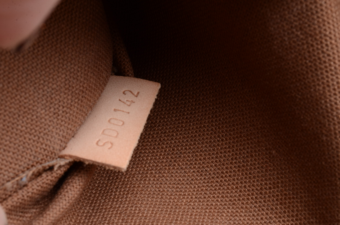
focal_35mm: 82
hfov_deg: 24.7
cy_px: 112
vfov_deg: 16.5
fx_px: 778
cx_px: 170
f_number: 18
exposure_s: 1/160
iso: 250
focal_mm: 55
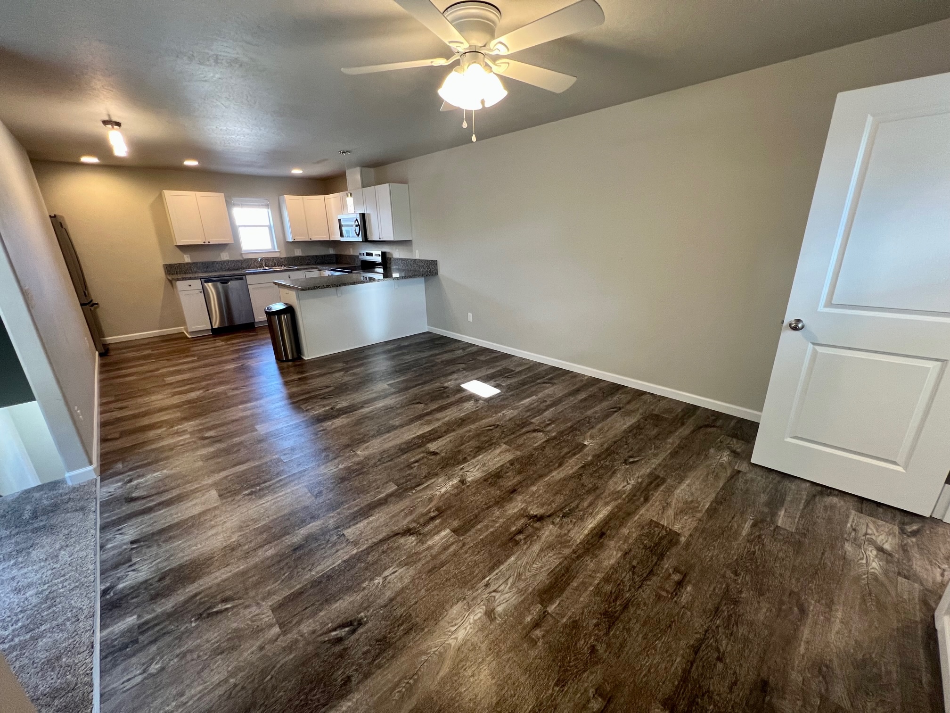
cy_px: 356
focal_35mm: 13
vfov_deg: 89.9
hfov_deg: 106.2
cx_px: 475
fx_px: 357
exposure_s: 1/60
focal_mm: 1.57
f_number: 1.8
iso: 160
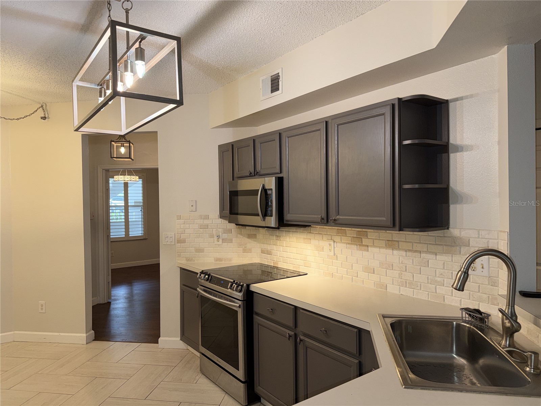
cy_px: 203
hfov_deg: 71.6
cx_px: 270
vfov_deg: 56.8
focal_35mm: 24
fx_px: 375
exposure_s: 1/38
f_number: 1.78
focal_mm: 6.76
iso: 50
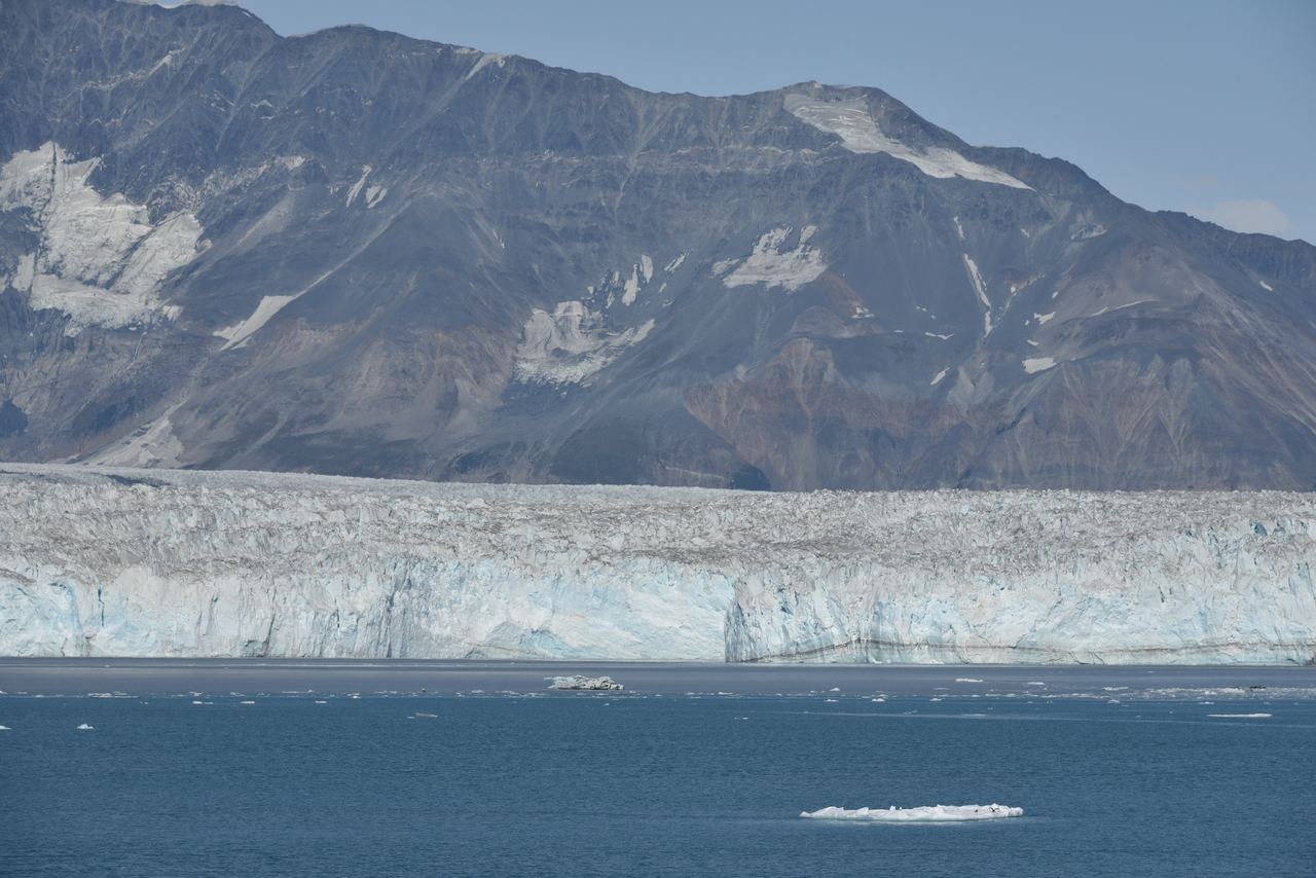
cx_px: 658
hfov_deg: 12.8
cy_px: 439
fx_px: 5850
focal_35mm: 160
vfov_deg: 8.6
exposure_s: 1/500
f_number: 11
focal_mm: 160
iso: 100
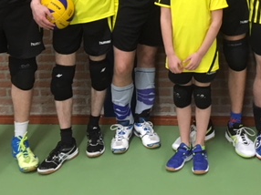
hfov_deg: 29.3
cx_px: 202
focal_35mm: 65
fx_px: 490
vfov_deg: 21.6
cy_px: -6
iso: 200
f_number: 2.2
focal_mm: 4.15
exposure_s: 1/25
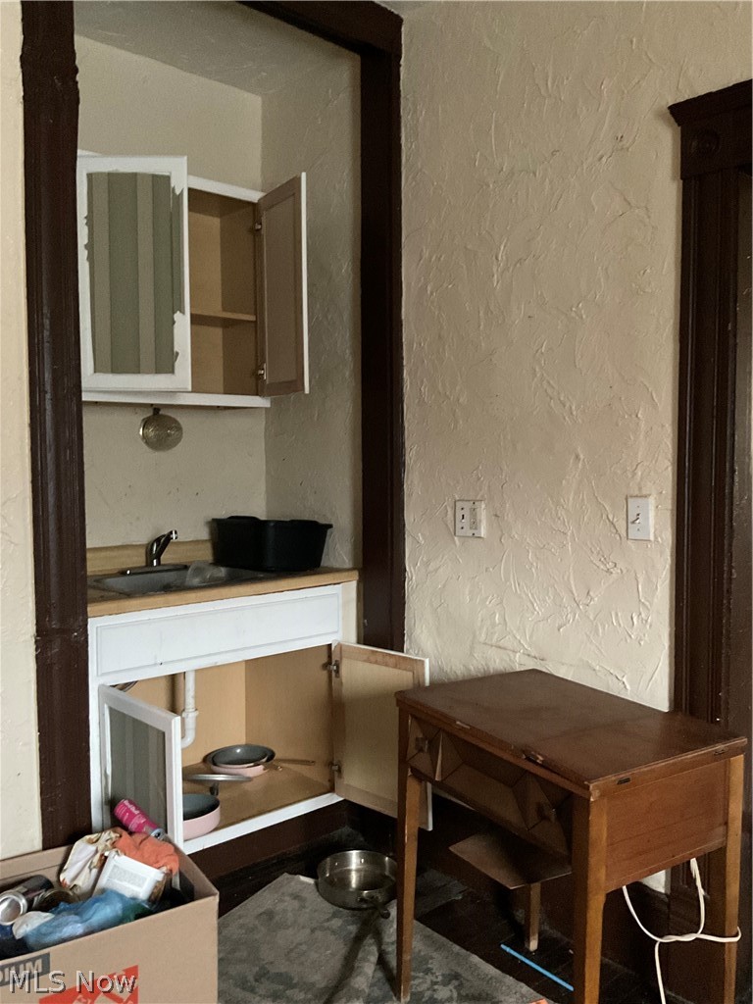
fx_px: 841
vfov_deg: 61.7
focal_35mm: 29
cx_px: 376
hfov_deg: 48.2
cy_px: 502
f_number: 1.8
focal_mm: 3
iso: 500
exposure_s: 1/24
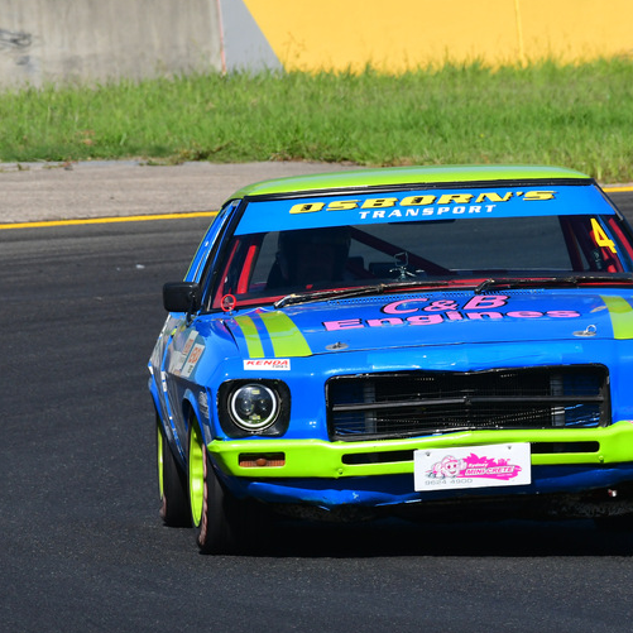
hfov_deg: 2.5
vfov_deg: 2.5
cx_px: 412
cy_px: 329
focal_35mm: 713
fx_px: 14751
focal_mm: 350
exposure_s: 1/640
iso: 500
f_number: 13
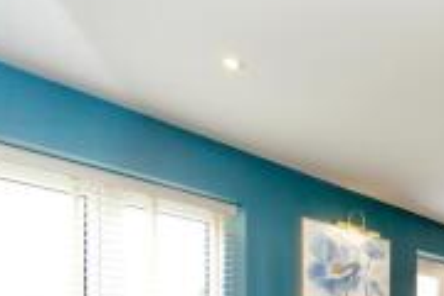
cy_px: 352
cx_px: 493
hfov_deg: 41.1
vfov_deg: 30.7
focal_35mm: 37
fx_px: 456
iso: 1250
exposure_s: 1/160
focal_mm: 14
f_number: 4
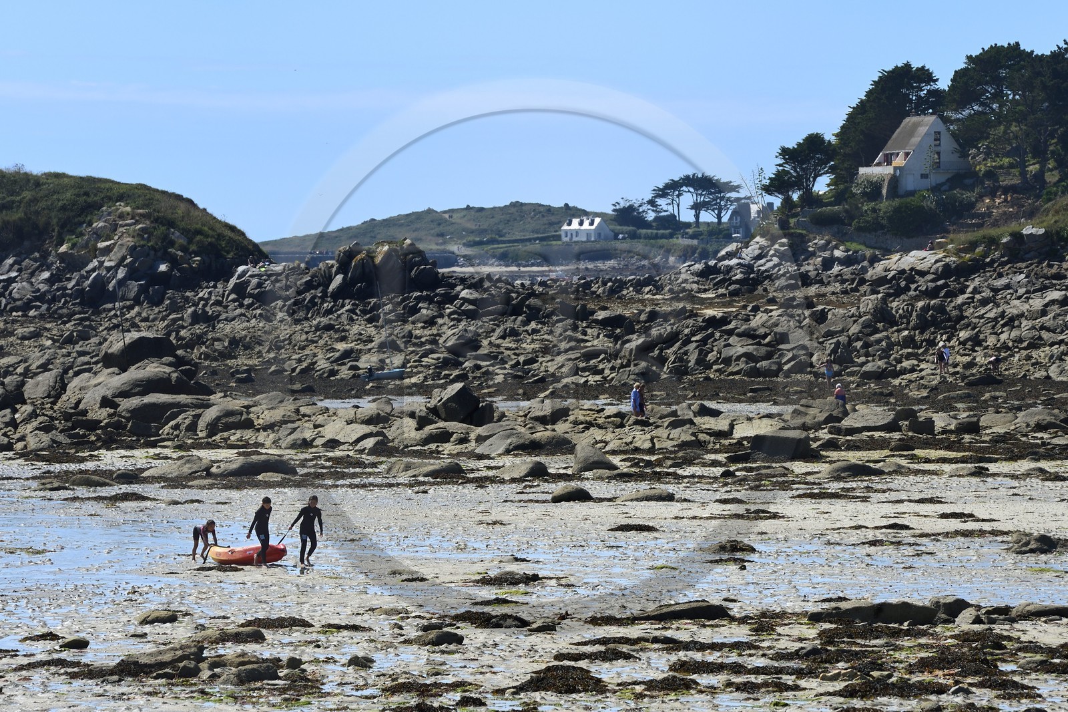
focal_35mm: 200
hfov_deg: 10.3
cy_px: 356
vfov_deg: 6.9
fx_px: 5932
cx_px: 534
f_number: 13
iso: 200
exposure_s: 1/320
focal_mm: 200
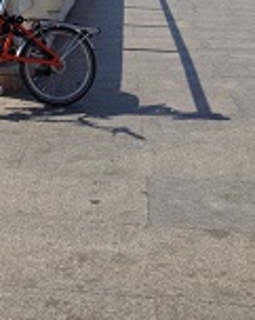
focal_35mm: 90
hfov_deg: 16.5
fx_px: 852
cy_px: -97
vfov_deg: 19.6
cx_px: -25
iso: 50
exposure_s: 1/2513
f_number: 2.4
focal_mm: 4.28
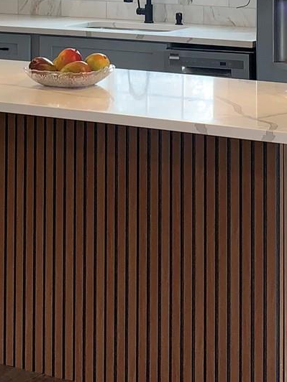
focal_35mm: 100
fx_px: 1105
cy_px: -100
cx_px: 99
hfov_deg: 14.8
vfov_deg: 18.4
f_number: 1.8
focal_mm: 4.25
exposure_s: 1/60
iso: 50
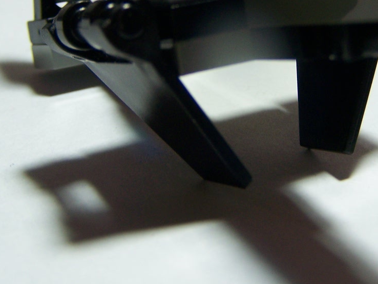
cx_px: 249
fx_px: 841
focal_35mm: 77
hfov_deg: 25.2
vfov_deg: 18.8
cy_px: 33
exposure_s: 1/40
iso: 80
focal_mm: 6.3
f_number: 2.8
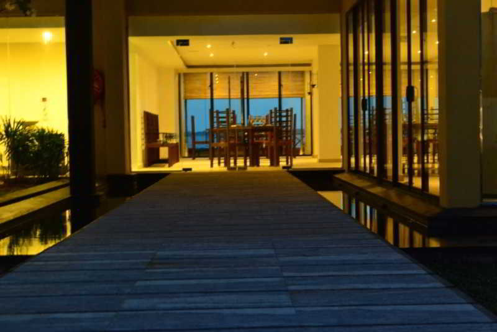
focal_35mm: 66
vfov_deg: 20.6
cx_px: 248
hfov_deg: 30.5
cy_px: 166
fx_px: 911
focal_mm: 44
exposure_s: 1/2
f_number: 7.1
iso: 2500
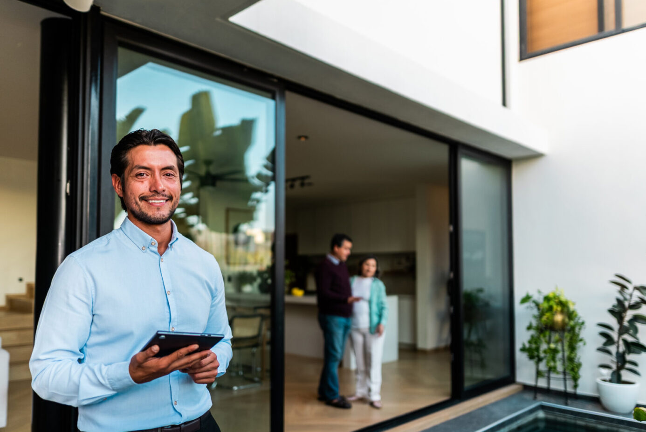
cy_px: 248
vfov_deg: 46.3
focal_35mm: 28
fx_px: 503
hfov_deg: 65.4
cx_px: 302
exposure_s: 1/800
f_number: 1.4
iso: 160
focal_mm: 24
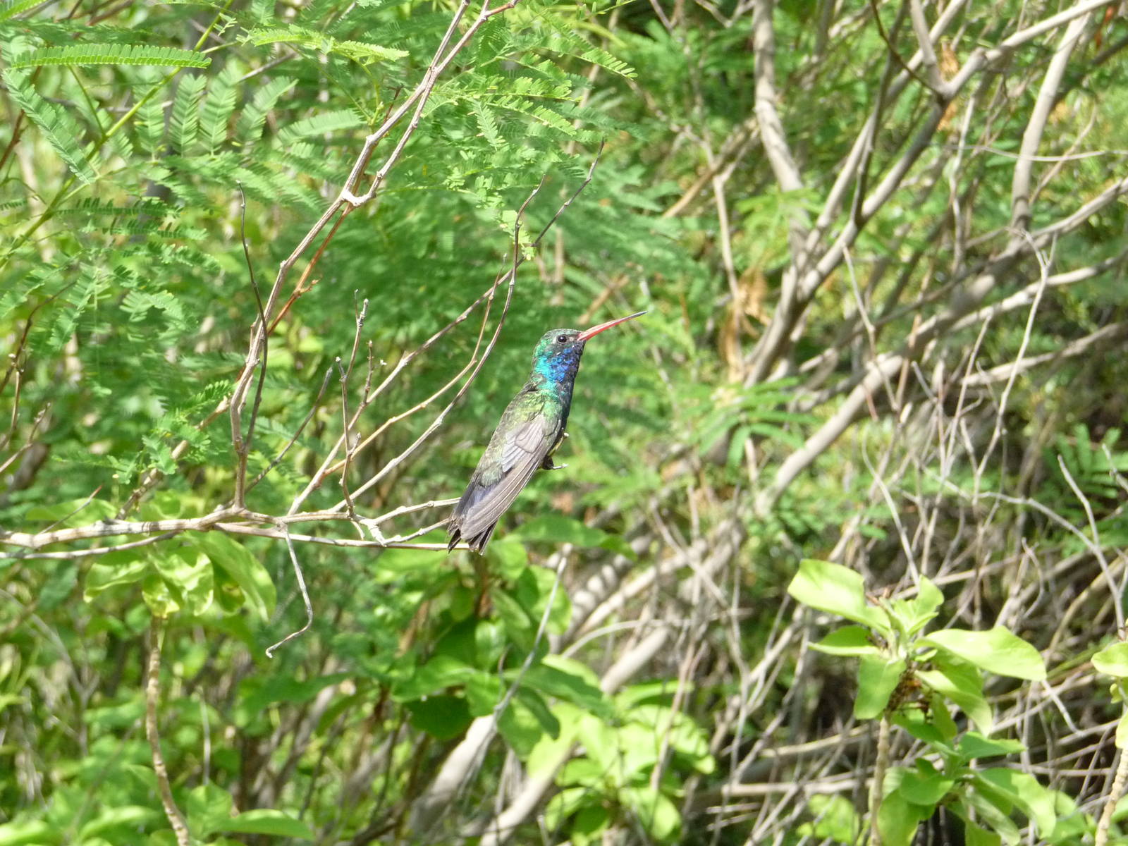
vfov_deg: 10.5
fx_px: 4595
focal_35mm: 141
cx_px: 564
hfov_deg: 14.0
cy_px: 423
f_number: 4.8
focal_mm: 24.1
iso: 400
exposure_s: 1/500
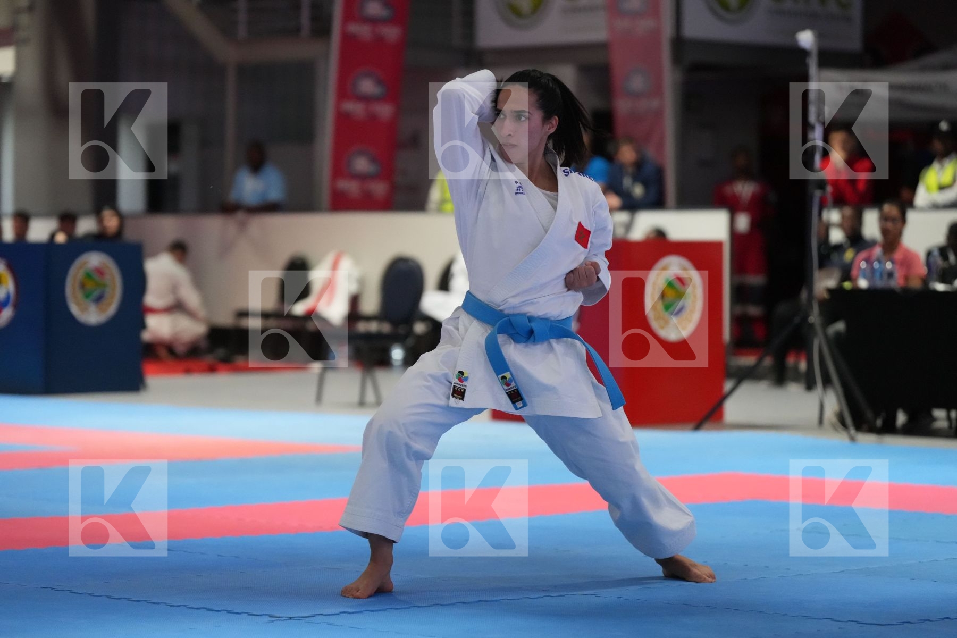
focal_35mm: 122
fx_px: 3243
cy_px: 319
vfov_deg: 11.2
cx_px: 478
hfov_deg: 16.8
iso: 6400
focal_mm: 122
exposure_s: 1/500
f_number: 2.8
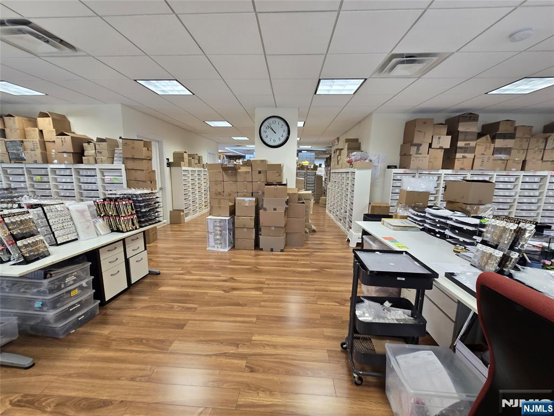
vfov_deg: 89.9
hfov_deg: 106.2
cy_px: 208
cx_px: 277
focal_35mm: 13
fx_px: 208
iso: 125
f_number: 2.2
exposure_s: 1/60
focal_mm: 2.2
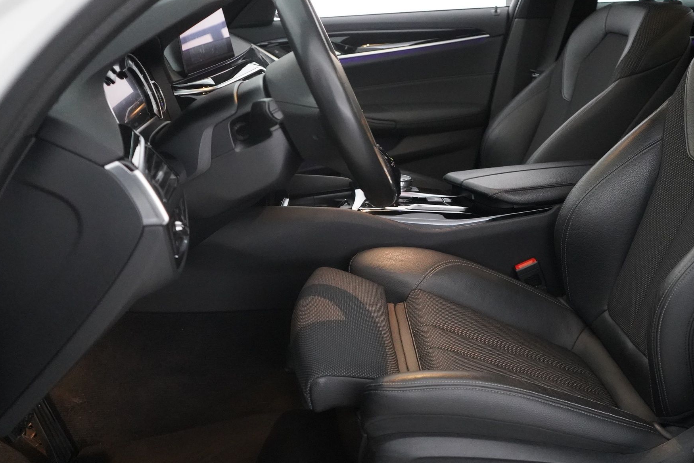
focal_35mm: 40
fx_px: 771
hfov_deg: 48.0
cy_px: 206
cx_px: 434
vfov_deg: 33.4
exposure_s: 1/125
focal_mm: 28
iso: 12800
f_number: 3.5
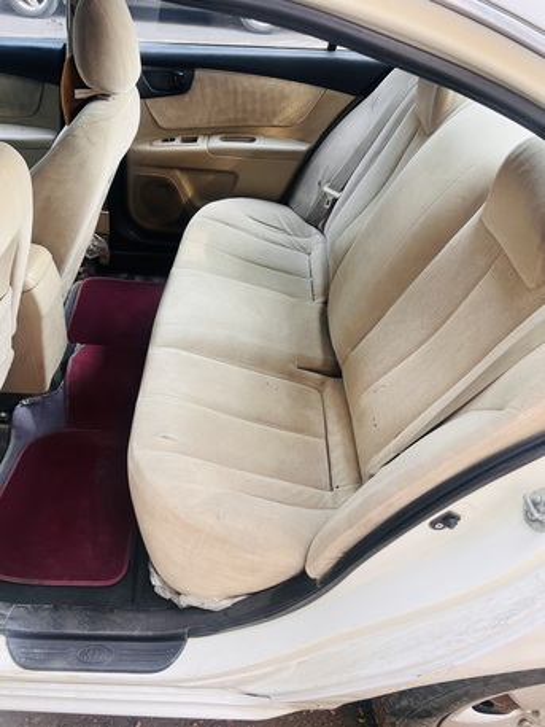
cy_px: 364
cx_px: 272
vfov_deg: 67.3
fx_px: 546
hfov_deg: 53.1
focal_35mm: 26
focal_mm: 5.7
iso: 64
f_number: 1.5
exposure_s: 1/121
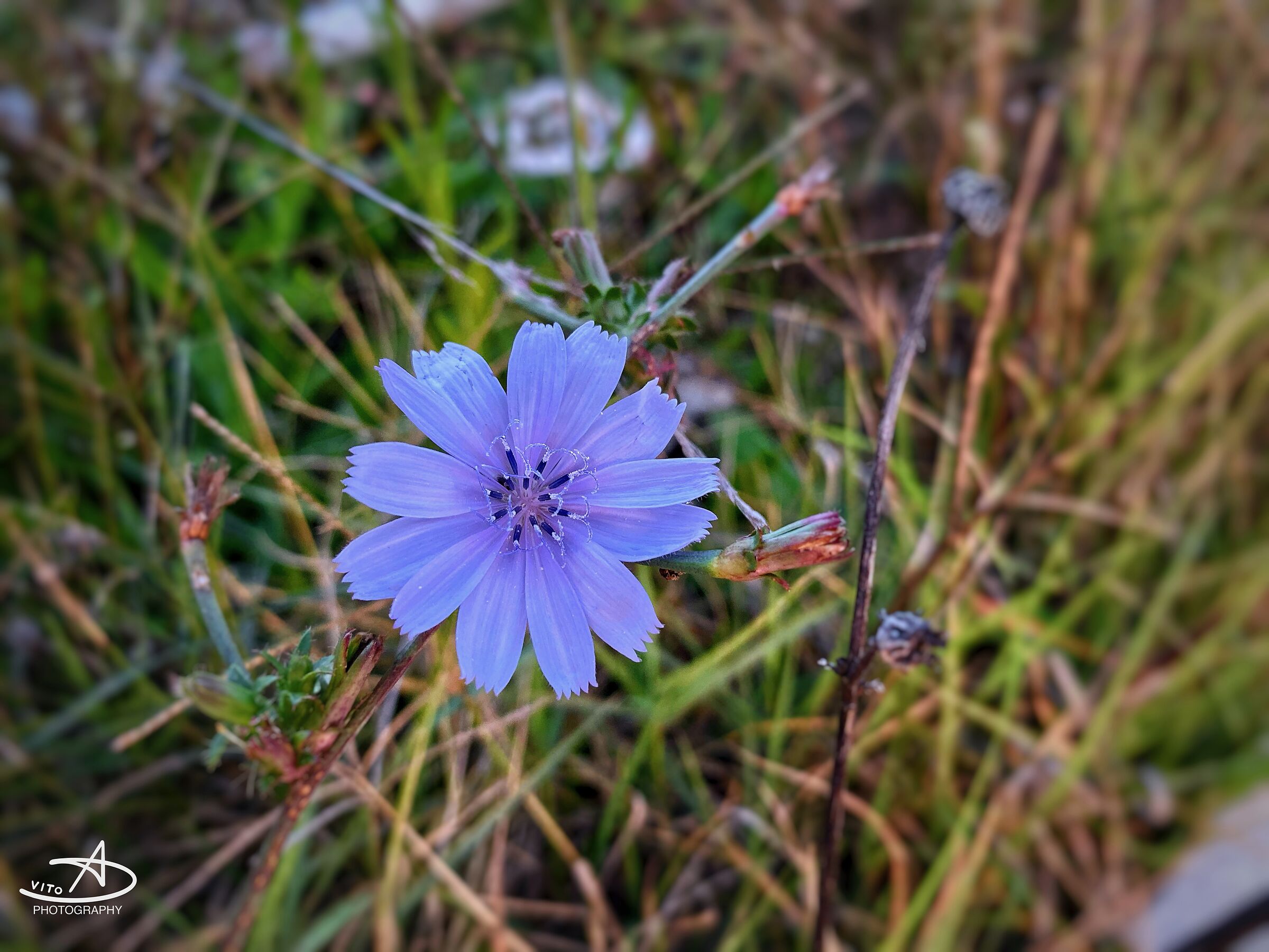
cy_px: 476
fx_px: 953
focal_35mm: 26
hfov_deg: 67.3
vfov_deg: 53.1
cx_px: 634
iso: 160
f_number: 1.8
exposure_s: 1/60
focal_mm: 4.25
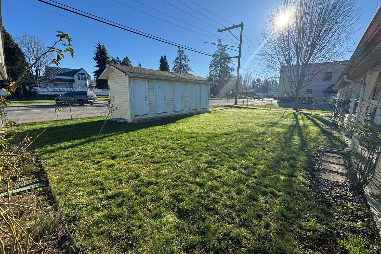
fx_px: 159
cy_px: 124
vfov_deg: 77.3
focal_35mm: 15
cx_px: 188
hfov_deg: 100.4
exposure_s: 1/1078
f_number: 2.2
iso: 50
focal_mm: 2.22
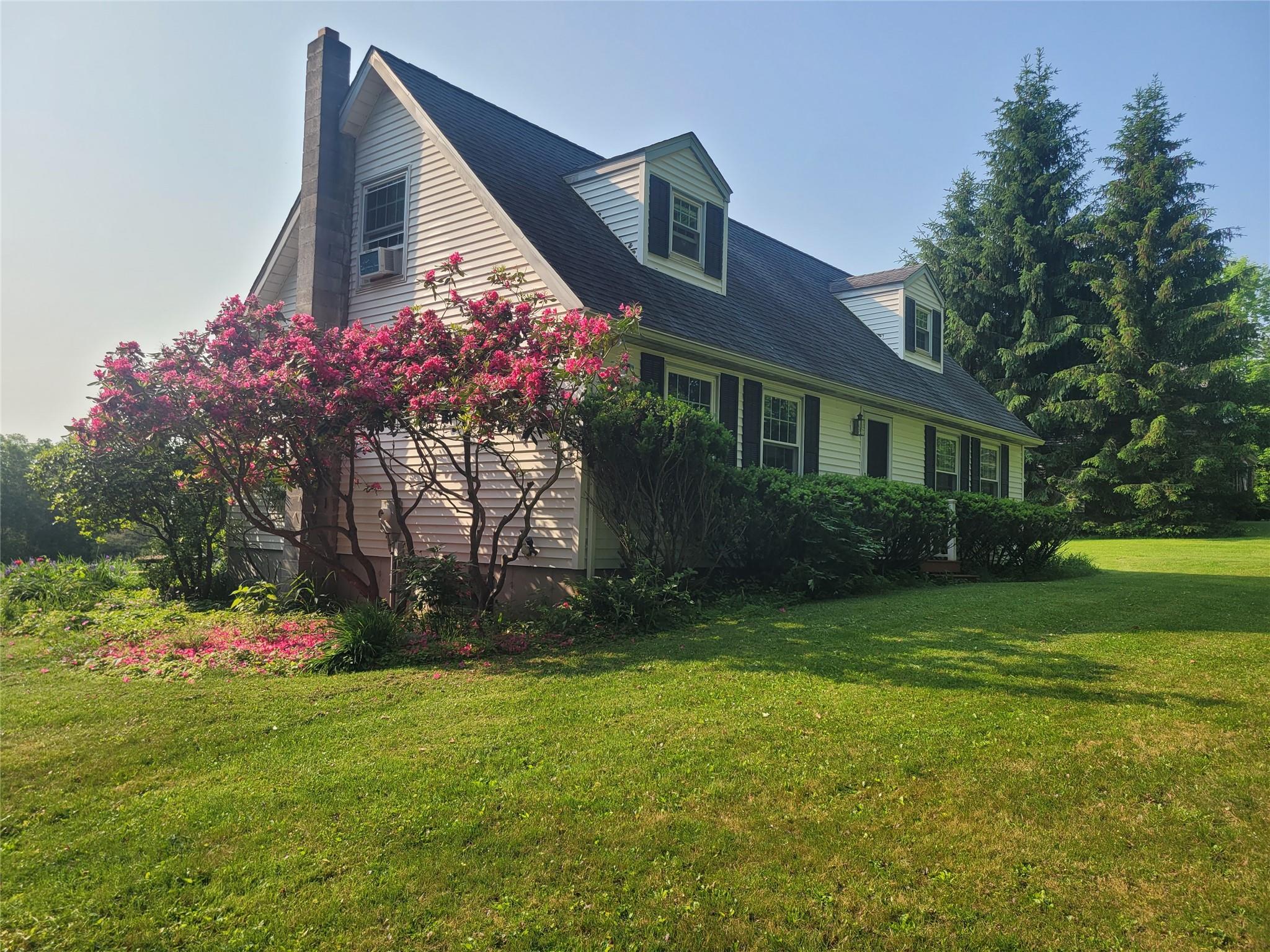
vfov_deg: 53.1
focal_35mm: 26
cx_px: 635
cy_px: 476
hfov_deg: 67.3
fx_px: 954
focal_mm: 5.4
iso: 40
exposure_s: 1/1849
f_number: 1.8
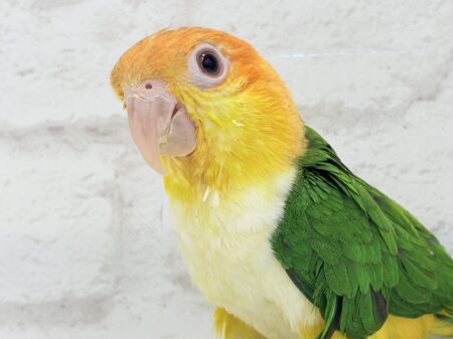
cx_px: 305
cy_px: 208
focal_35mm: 74
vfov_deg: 19.9
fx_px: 968
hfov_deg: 26.2
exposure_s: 1/50
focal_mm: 5.96
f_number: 1.6
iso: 40
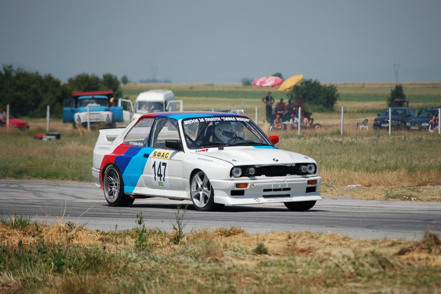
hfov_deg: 6.9
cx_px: 220
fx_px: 3672
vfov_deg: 4.6
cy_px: 147
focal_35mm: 300
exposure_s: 1/1250
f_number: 5.6
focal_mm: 200
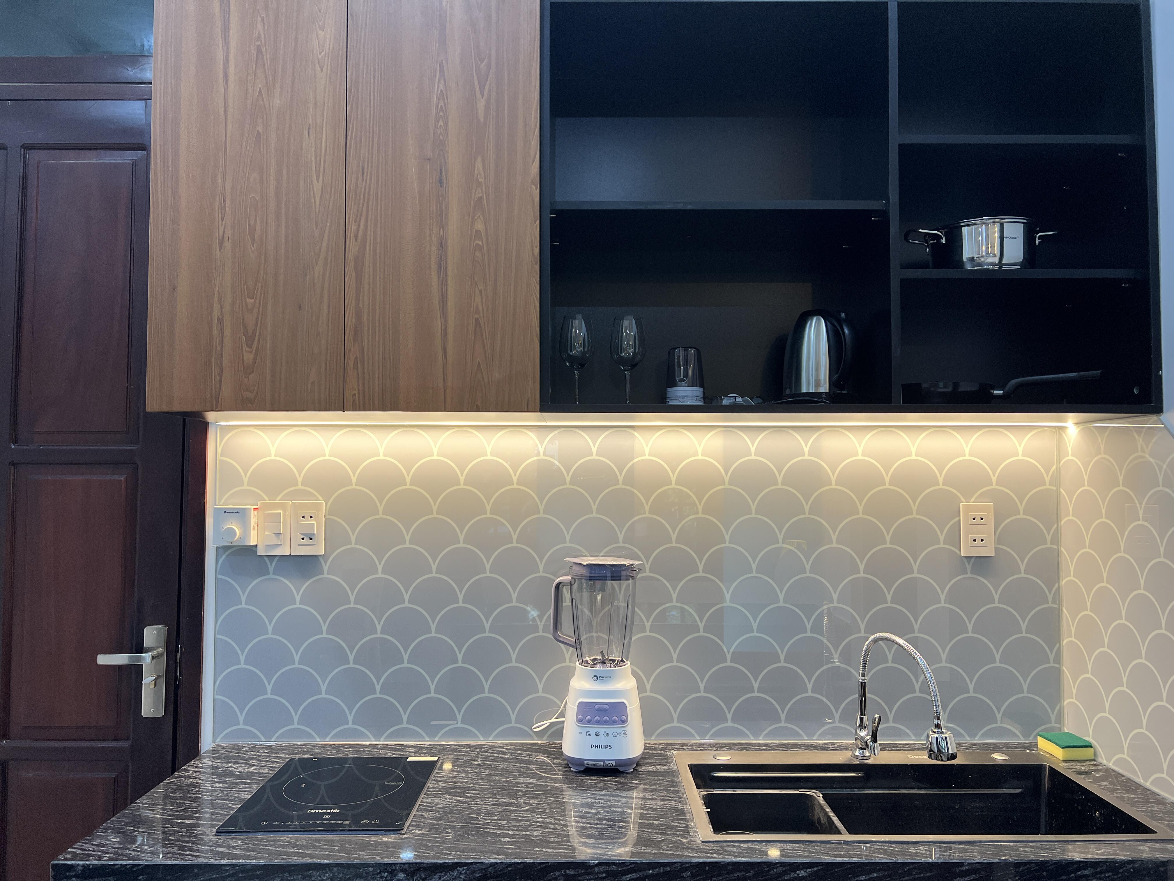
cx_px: 587
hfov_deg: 67.3
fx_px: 882
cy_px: 440
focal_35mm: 26
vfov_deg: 53.1
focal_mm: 5.7
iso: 100
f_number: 1.5
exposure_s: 1/100
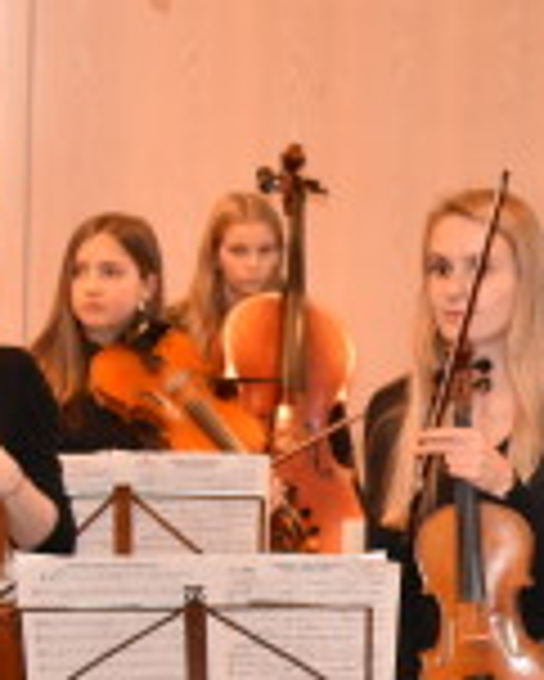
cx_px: 796
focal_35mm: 155
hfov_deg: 9.7
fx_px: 3116
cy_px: 495
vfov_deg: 12.4
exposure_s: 1/60
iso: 3200
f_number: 4.5
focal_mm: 50
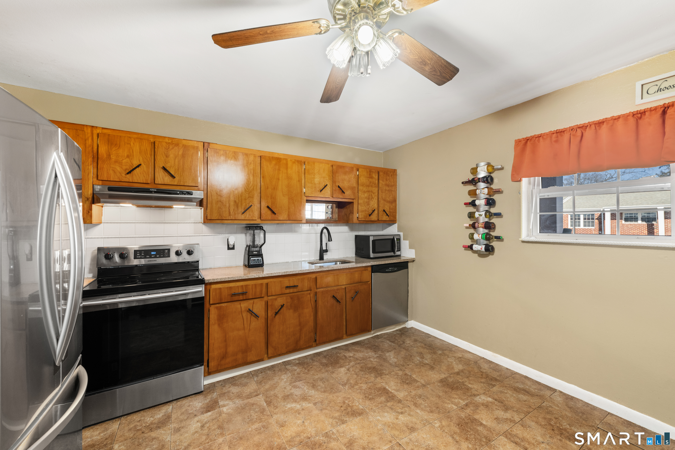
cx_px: 338
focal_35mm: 14
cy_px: 225
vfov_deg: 81.2
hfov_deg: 104.3
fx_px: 262
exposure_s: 1/3
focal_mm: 14
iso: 250
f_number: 11
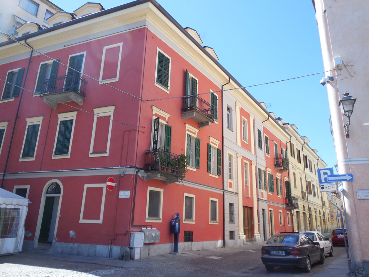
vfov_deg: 54.9
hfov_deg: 69.4
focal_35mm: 25
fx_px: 266
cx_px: 184
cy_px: 138
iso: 125
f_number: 3.1
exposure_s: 1/500
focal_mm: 4.5
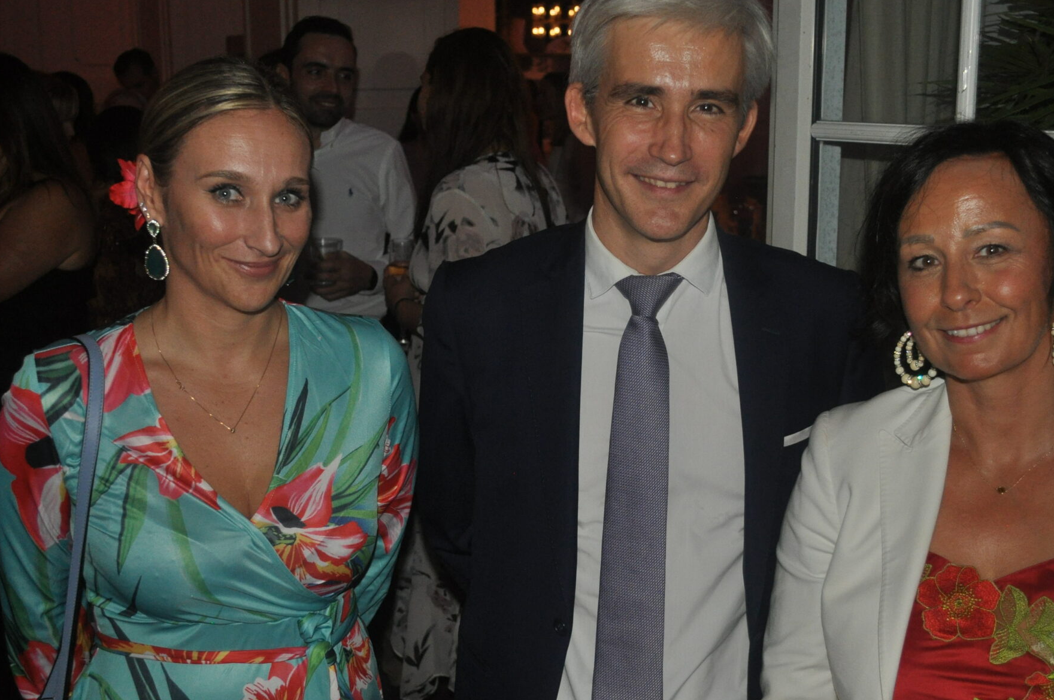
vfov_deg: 28.0
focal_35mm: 48
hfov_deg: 41.2
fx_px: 1404
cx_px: 540
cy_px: 381
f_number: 3.8
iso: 800
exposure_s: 1/60
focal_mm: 22
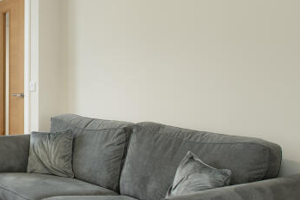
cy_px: 90
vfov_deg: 30.5
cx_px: -26
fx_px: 367
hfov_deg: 37.6
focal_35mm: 44
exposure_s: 1/2
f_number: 8
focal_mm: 10
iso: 320
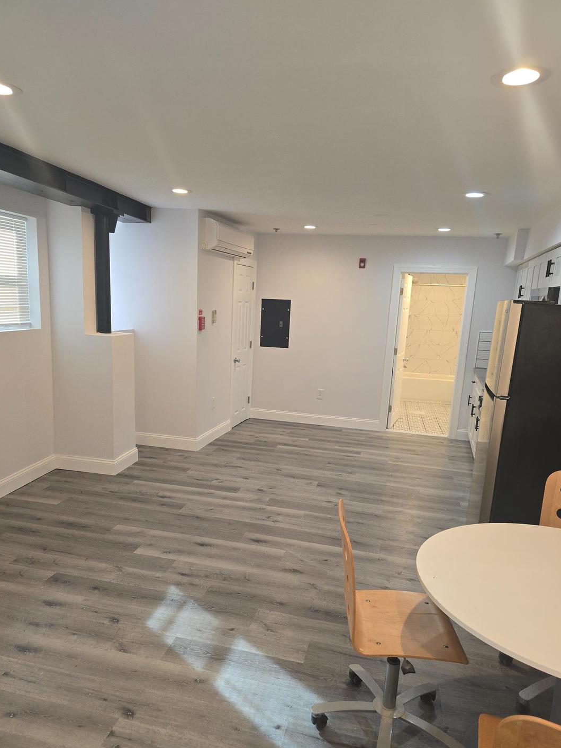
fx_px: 540
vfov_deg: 69.3
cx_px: 259
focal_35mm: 25
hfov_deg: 54.8
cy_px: 405
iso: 100
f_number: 1.7
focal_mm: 6.3
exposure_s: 1/60
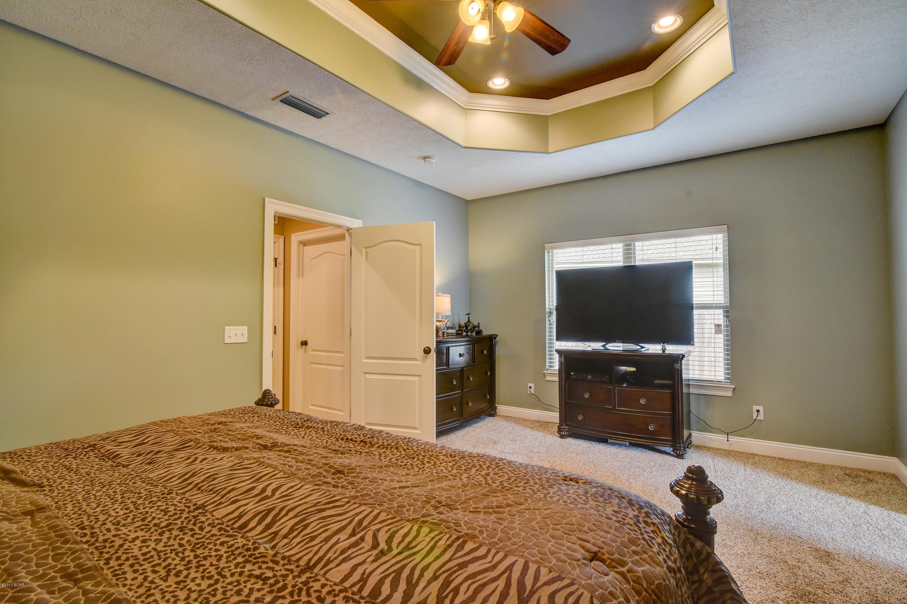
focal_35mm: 17
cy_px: 302
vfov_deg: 70.4
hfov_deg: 93.3
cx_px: 454
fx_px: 428
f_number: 8
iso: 450
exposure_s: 1/20
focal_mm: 17
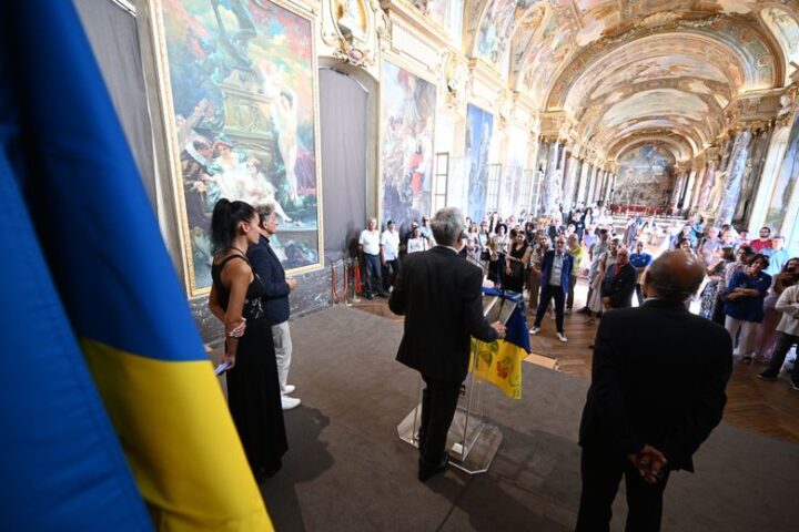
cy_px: 266
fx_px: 333
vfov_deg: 77.3
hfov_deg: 100.4
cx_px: 400
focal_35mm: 15
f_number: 4
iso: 720
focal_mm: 15
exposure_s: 1/60
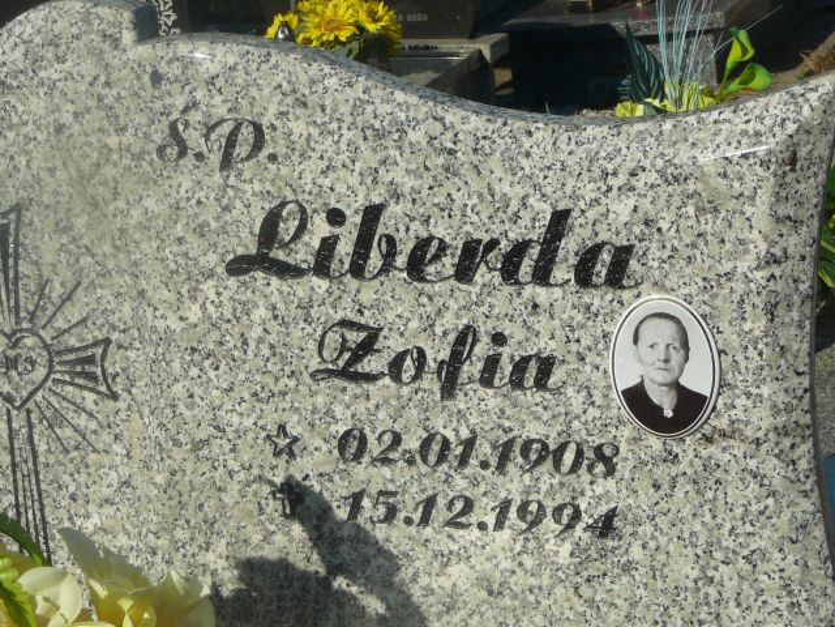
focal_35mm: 87
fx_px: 2099
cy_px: 314
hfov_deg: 22.5
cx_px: 418
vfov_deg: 17.0
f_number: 6.3
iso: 80
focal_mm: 13
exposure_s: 1/640
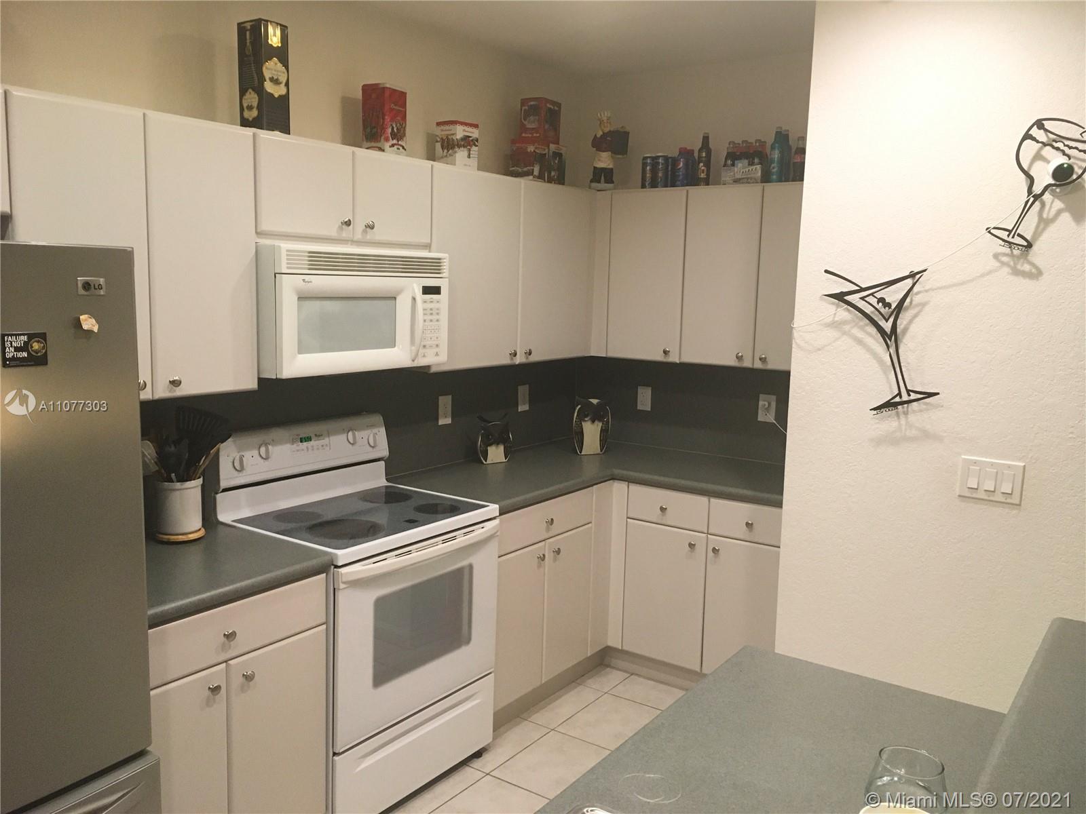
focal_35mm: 29
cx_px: 543
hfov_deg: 61.7
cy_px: 407
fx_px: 910
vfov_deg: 48.2
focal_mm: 4.15
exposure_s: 1/30
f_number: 2.2
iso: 125
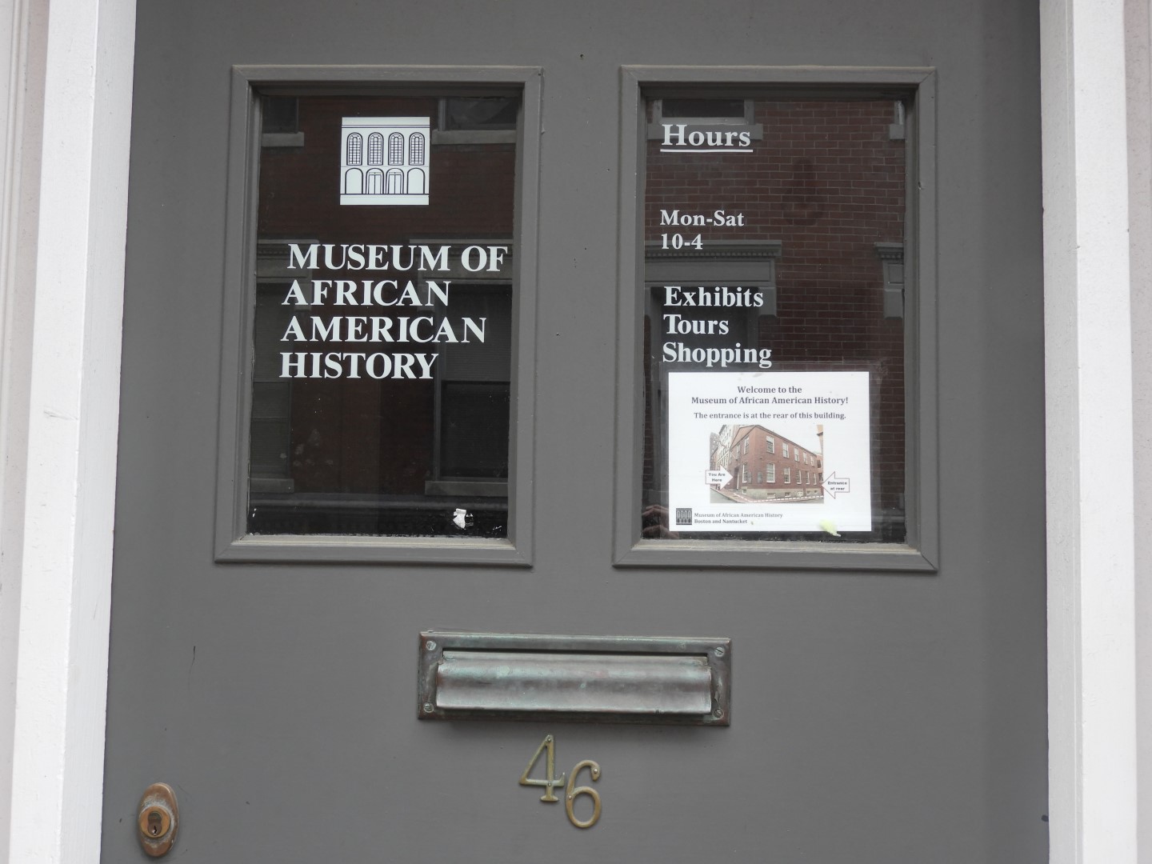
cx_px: 576
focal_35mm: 40
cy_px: 432
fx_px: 1331
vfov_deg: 36.0
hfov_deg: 46.8
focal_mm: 7.2
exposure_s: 1/50
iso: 100
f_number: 3.8
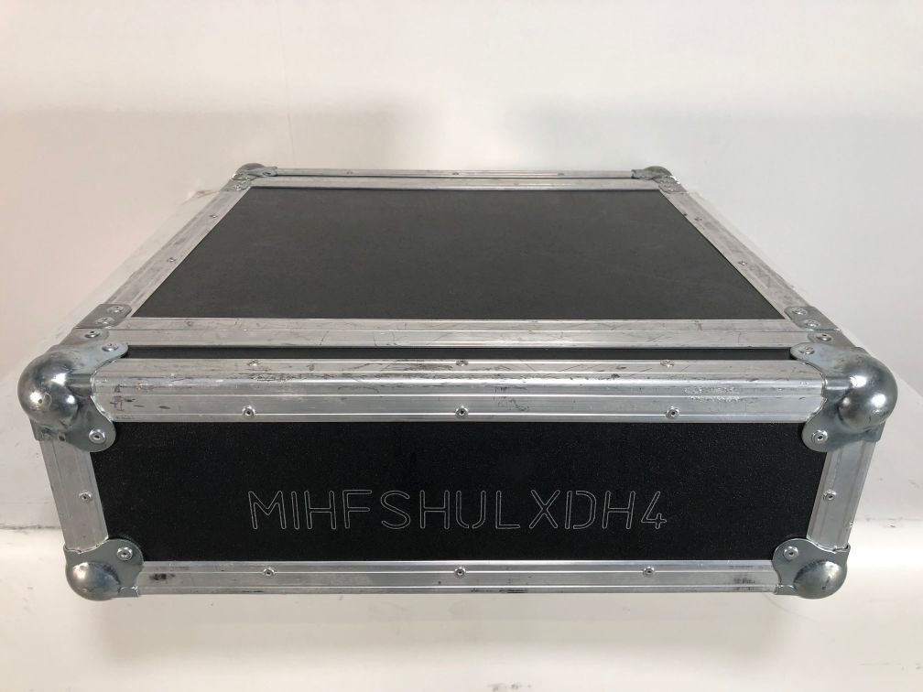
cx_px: 462
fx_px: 747
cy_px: 346
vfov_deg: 49.7
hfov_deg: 63.4
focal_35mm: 28
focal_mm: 3.99
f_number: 1.8
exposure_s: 1/120
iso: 64
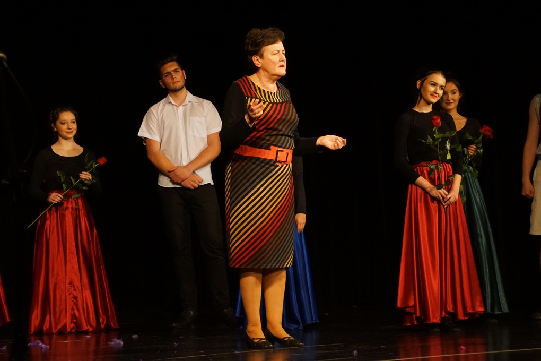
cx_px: 270
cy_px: 180
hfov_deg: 22.6
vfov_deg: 15.2
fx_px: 1352
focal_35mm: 90
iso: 2500
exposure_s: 1/100
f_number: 5
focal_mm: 60
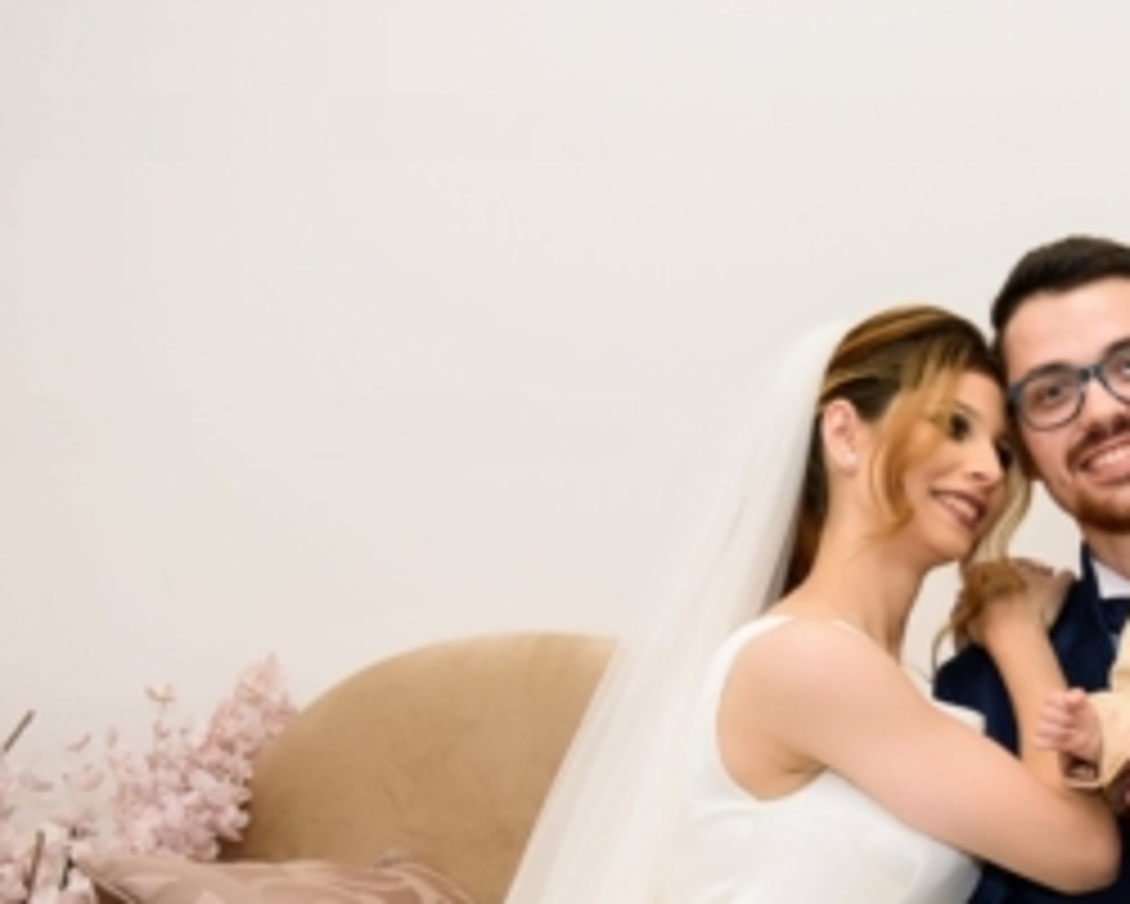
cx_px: 932
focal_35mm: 71
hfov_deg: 26.2
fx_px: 2375
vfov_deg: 21.3
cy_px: 729
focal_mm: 38
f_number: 3.3
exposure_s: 1/200
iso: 560
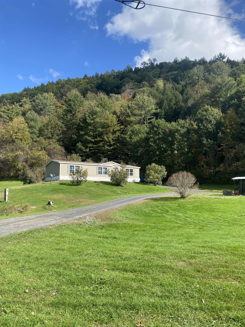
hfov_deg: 53.1
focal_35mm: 26
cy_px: 164
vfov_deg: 67.3
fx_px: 245
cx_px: 122
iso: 32
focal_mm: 4.25
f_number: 1.8
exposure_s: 1/1565
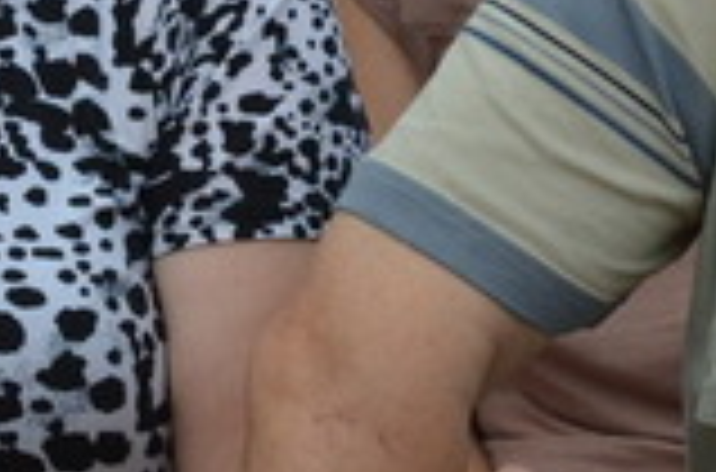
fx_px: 17272
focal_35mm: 871
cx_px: 1004
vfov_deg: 1.6
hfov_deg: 2.4
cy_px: -36
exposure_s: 1/800
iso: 1000
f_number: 7.1
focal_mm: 130
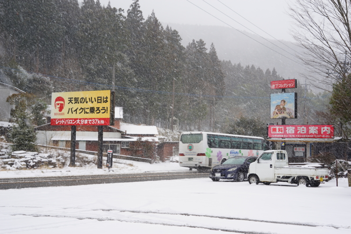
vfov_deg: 30.5
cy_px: 117
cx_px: 176
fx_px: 429
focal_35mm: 44
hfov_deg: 44.5
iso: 100
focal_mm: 44
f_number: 8
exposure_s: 1/90
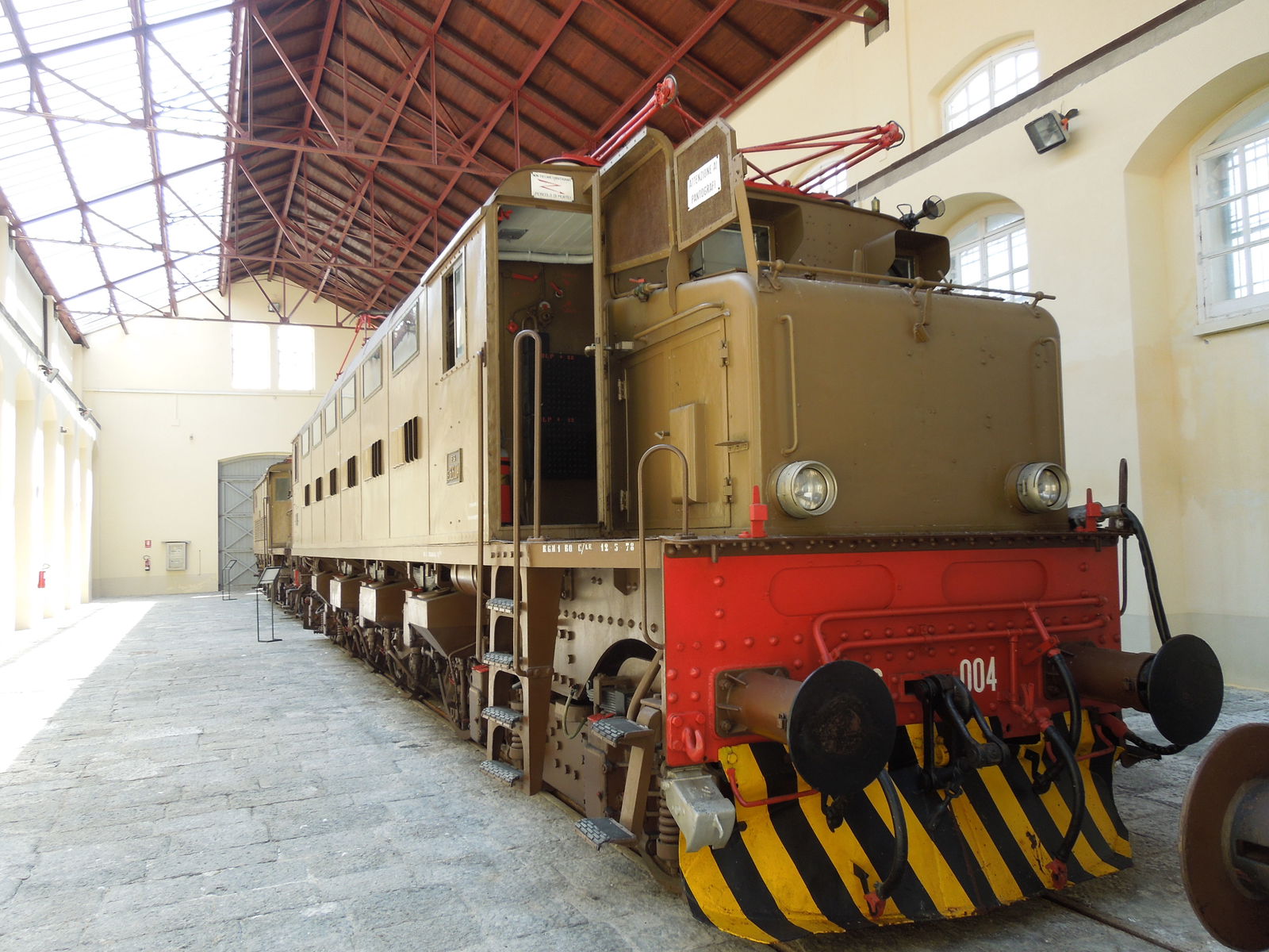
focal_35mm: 25
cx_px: 634
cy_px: 476
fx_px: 916
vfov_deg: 54.9
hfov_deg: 69.4
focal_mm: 4.5
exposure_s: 1/60
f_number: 3.3
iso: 100
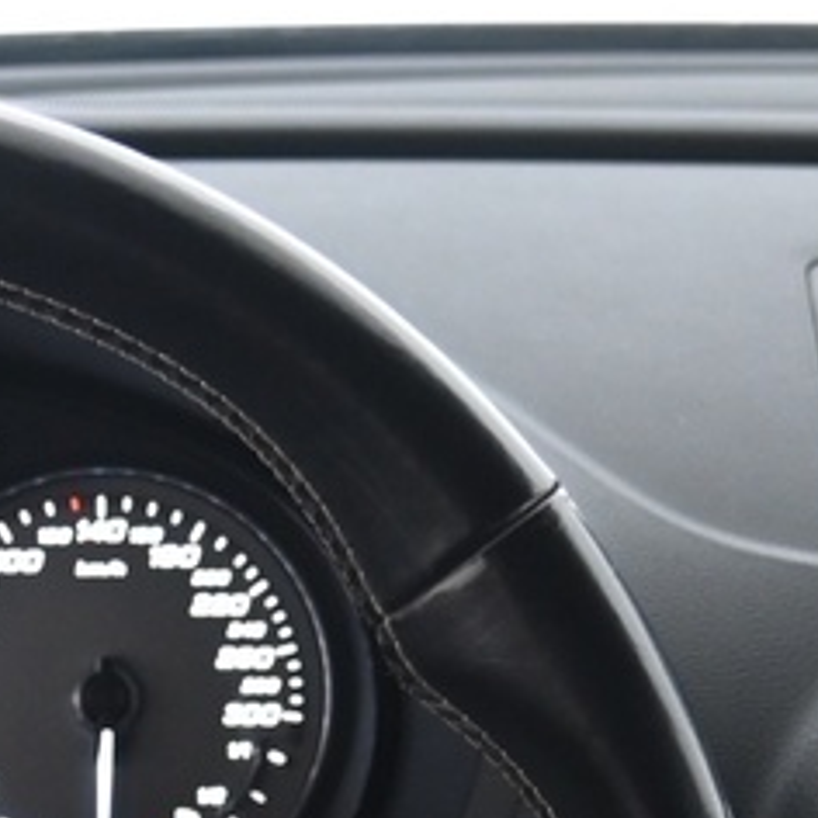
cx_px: -308
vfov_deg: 11.6
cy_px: 1438
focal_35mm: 140
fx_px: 3743
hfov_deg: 12.0
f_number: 4
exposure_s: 1/15
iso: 2000
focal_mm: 24
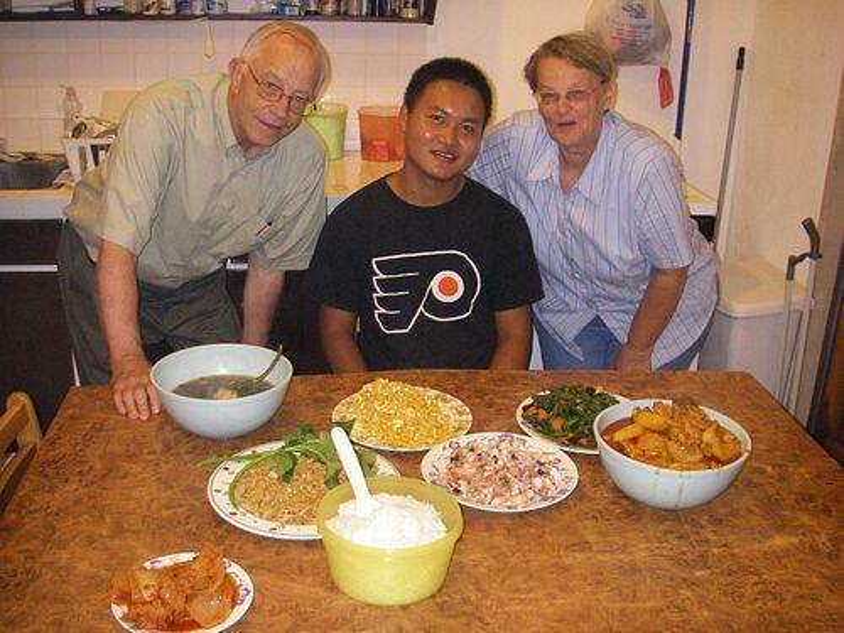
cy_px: 316
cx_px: 422
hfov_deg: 49.0
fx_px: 927
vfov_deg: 37.7
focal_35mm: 38
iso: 400
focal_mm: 6.3
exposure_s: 1/40
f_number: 3.3
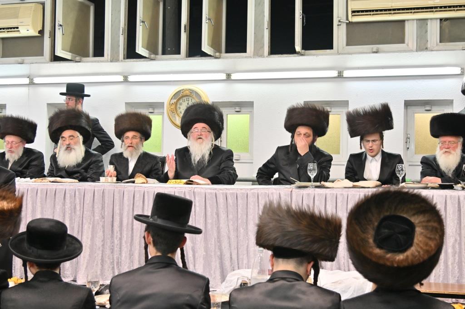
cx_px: 232
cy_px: 154
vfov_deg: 28.1
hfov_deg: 41.1
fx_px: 620
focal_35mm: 48
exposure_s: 1/400
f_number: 4
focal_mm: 32
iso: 800
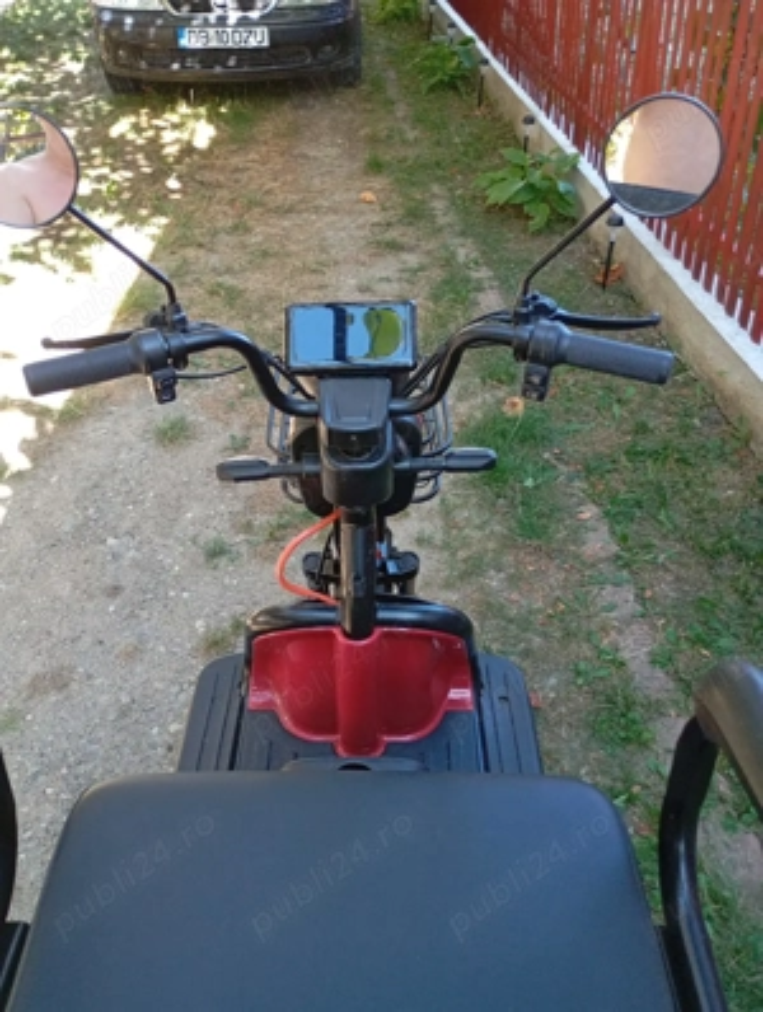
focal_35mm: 28
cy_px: 506
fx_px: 820
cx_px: 382
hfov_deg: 49.9
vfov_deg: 63.4
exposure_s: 1/50
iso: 139
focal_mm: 4.27
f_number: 1.8
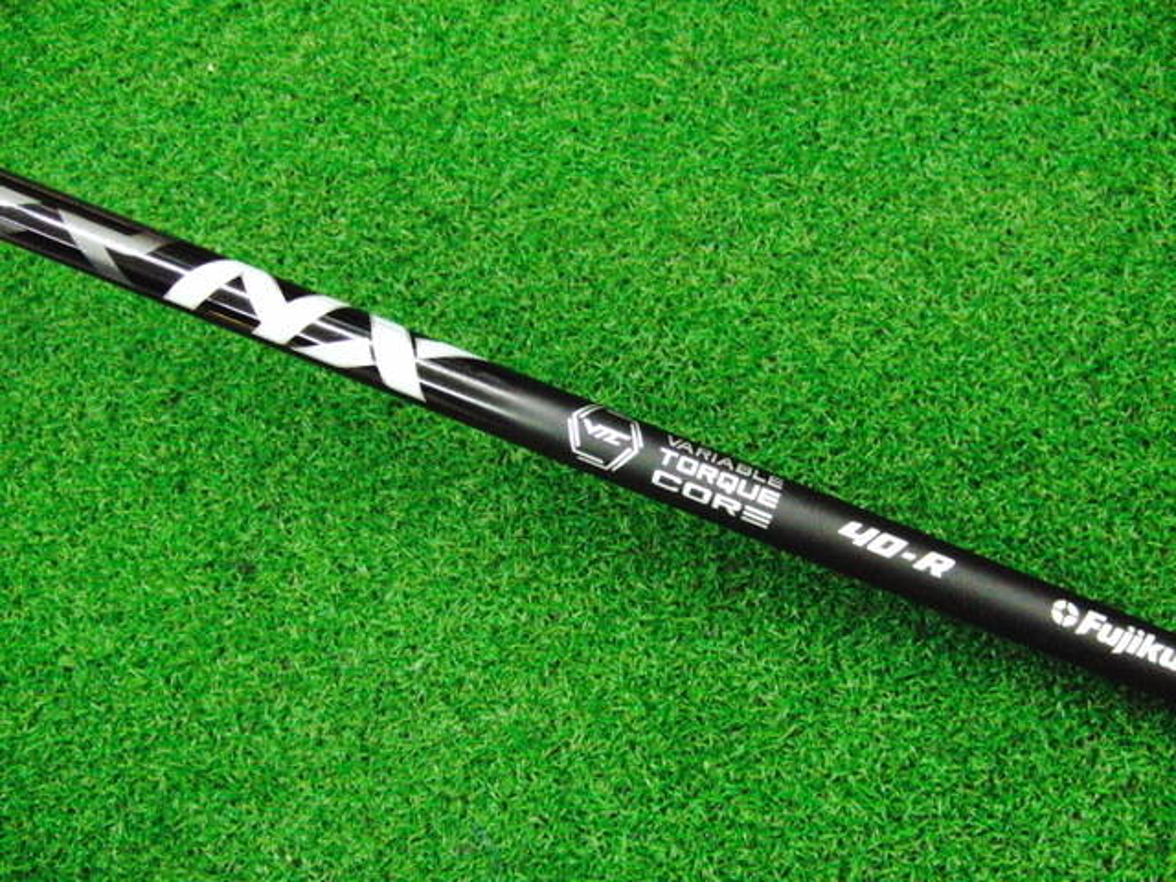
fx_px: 1257
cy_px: 441
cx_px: 588
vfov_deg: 38.7
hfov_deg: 50.1
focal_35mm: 37
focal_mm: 6.42
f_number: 3.6
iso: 3200
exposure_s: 1/200
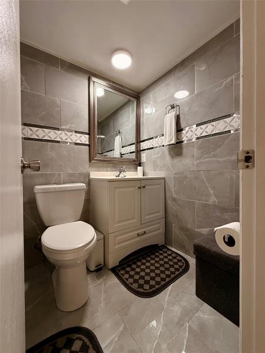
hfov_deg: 85.7
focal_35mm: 14
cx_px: 132
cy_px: 176
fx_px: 143
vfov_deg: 102.1
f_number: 2.2
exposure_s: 1/120
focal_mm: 2.22
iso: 250
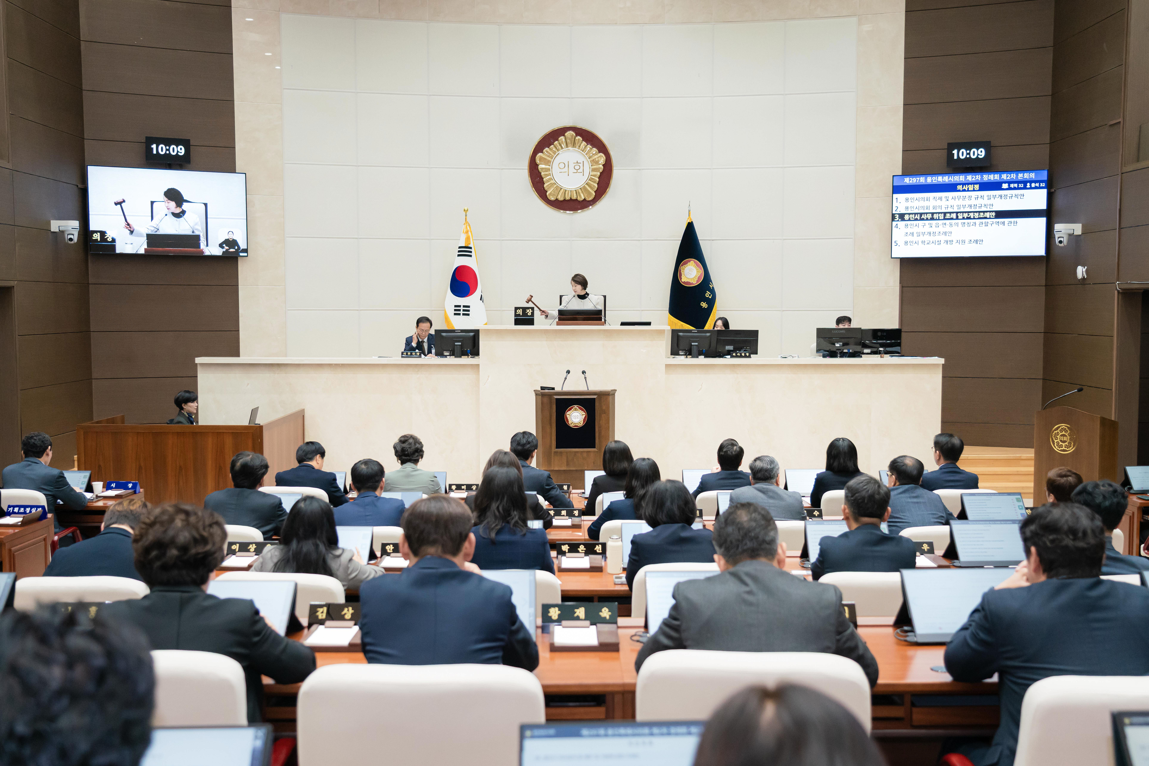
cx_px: 574
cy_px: 383
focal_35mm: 35
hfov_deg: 54.4
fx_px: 1117
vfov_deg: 37.9
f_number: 4
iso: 4000
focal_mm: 35
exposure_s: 1/250
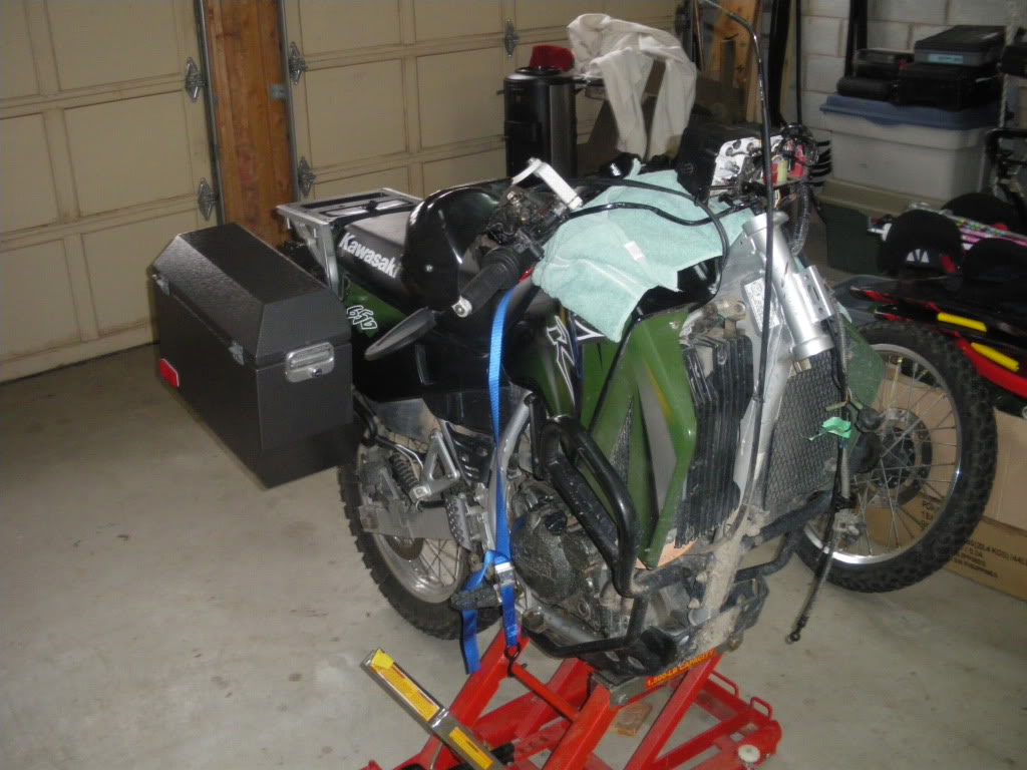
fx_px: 1068
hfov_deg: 51.4
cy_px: 385
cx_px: 514
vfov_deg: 39.7
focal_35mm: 36
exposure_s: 1/50
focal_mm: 6.3
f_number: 3.5
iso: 400
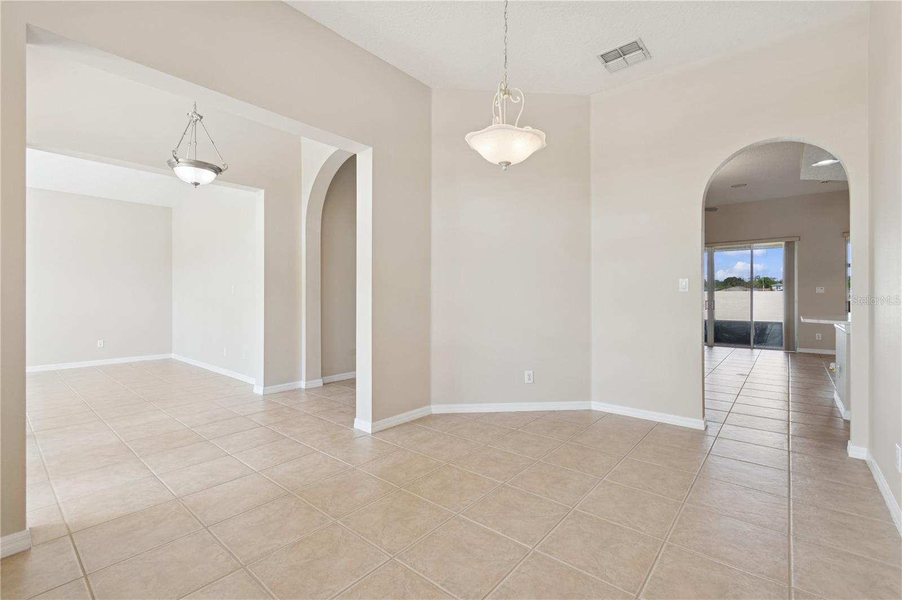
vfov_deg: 77.2
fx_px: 376
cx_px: 451
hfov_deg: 100.4
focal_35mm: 15
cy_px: 300
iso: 100
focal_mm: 10
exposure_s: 1/15
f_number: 9
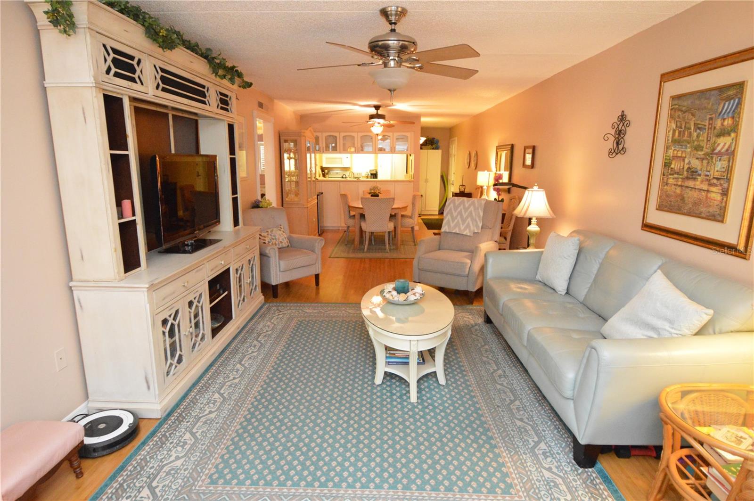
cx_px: 377
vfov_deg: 67.3
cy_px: 250
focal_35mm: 18
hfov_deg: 90.1
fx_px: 377
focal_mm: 12
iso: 3200
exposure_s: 1/60
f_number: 4
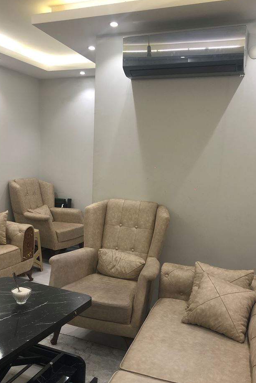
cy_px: 207
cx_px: 110
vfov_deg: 55.7
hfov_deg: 38.8
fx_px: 363
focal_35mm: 34
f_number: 1.8
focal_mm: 3.99
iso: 40
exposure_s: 1/25
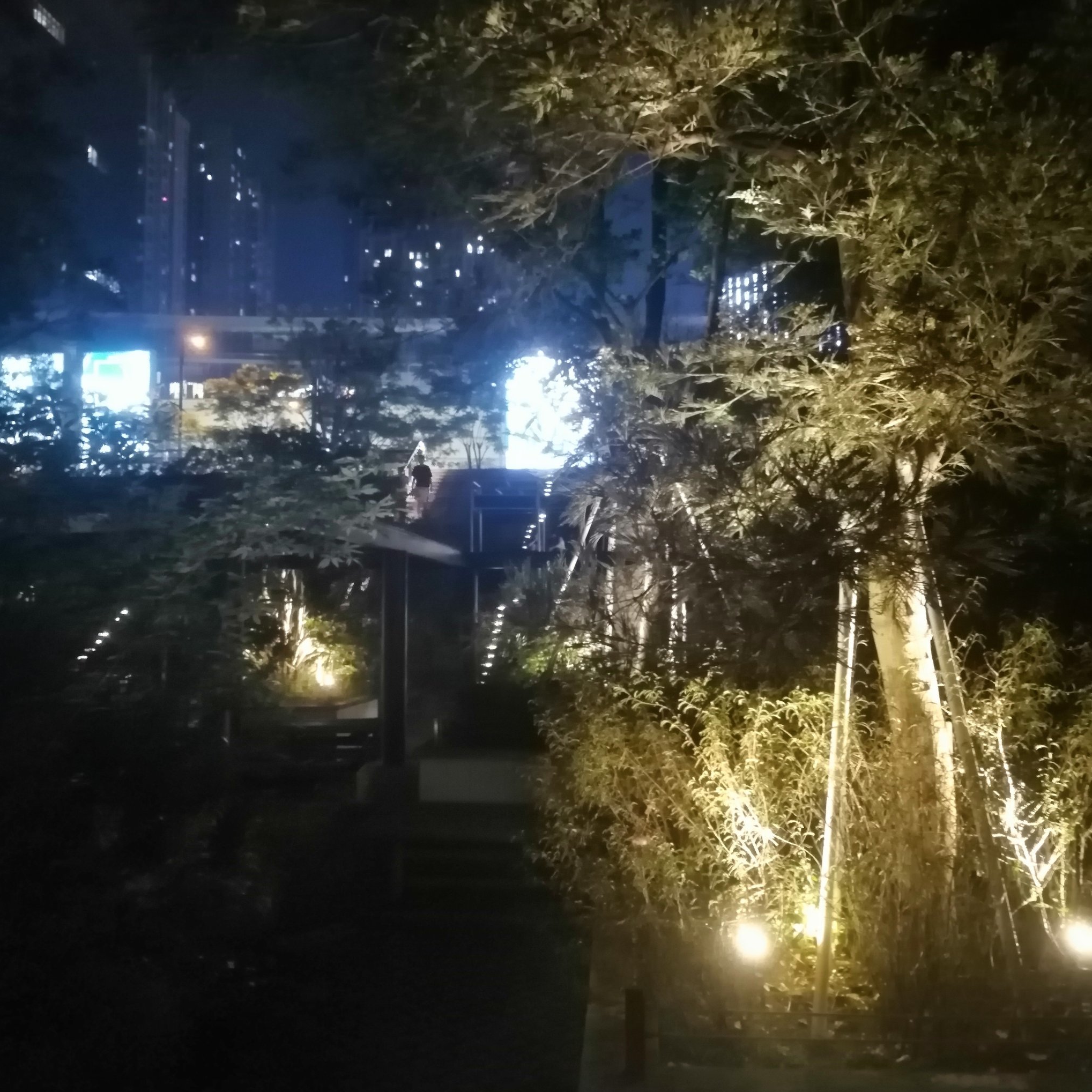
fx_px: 1142
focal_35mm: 32
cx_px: 546
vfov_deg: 51.1
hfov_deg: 51.1
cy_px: 517
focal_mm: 3.96
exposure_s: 1/14.3
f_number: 1.8
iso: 1250
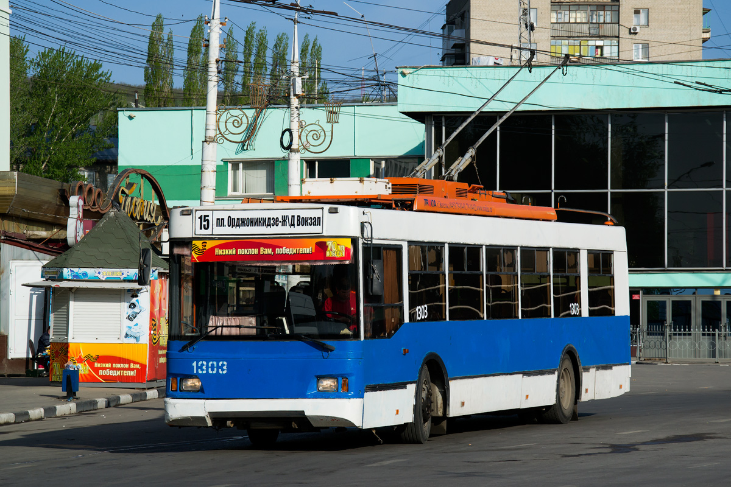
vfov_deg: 11.4
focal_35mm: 120
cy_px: 244
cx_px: 366
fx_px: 2436
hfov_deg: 17.1
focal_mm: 80
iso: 200
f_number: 8
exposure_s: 1/800
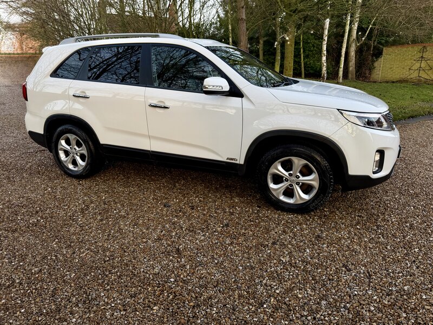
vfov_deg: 56.8
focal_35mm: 24
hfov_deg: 71.6
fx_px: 300
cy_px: 162
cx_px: 216
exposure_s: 1/290
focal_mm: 6.76
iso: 64
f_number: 1.78
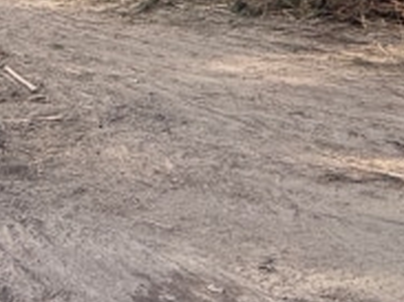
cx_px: -77
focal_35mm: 49
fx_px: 571
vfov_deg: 25.5
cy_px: -90
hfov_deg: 32.4
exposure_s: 1/590
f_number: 2.2
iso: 64
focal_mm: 2.22
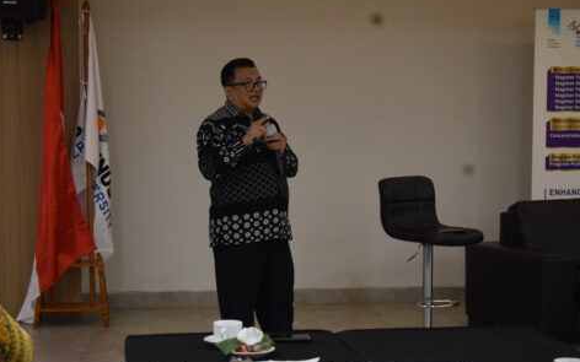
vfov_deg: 15.3
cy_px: 184
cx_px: 286
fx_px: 1352
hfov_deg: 24.2
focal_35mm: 86
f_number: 5.6
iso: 2200
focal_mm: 55
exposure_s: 1/60
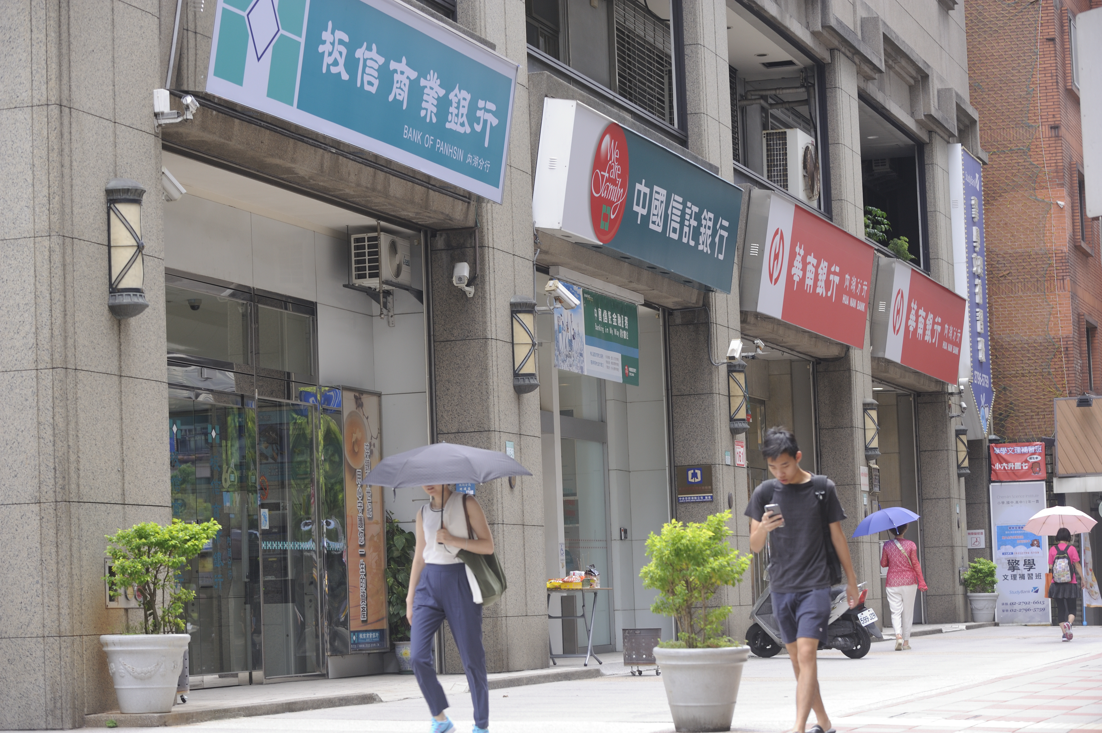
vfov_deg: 15.2
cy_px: 366
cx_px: 551
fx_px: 2753
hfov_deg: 22.6
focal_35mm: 90
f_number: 5.6
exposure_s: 1/160
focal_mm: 90
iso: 500
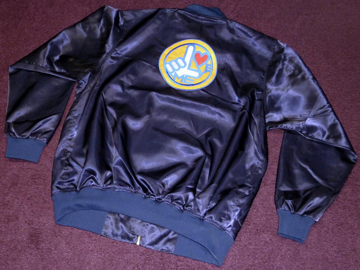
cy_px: 135
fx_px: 385
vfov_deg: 38.7
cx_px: 180
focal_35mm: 37
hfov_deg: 50.1
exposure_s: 1/25
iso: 400
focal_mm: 6.1
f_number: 3.6
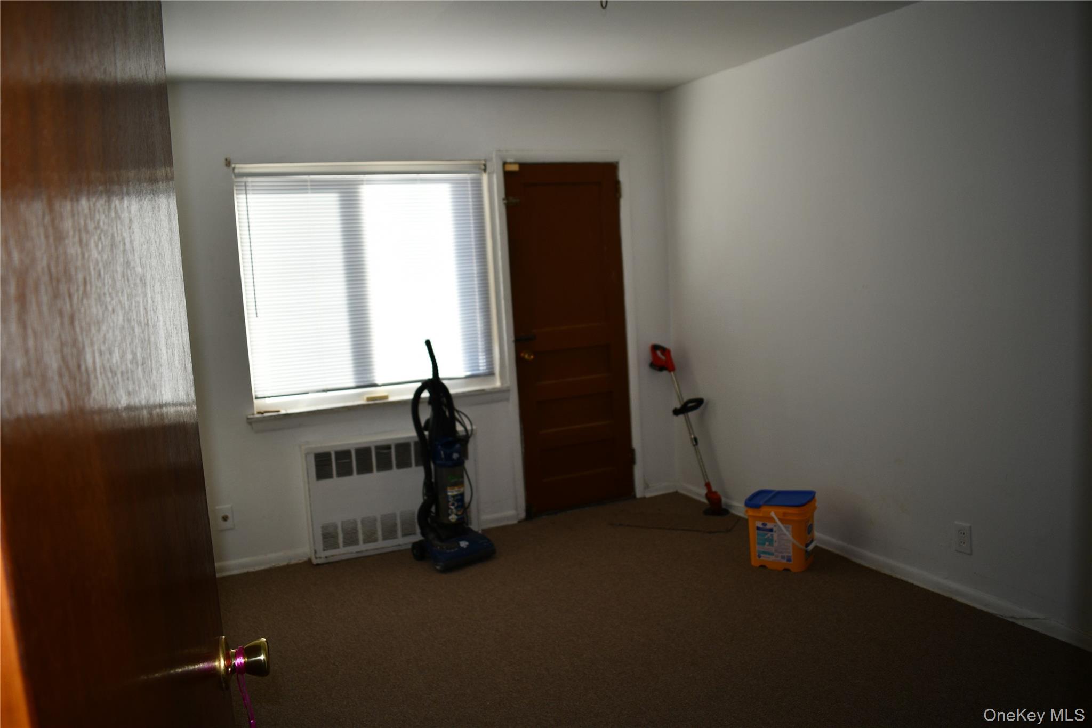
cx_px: 546
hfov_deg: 67.4
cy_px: 364
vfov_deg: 47.9
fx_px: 819
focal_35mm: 27
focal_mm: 18
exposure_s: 1/125
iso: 220
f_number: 3.5
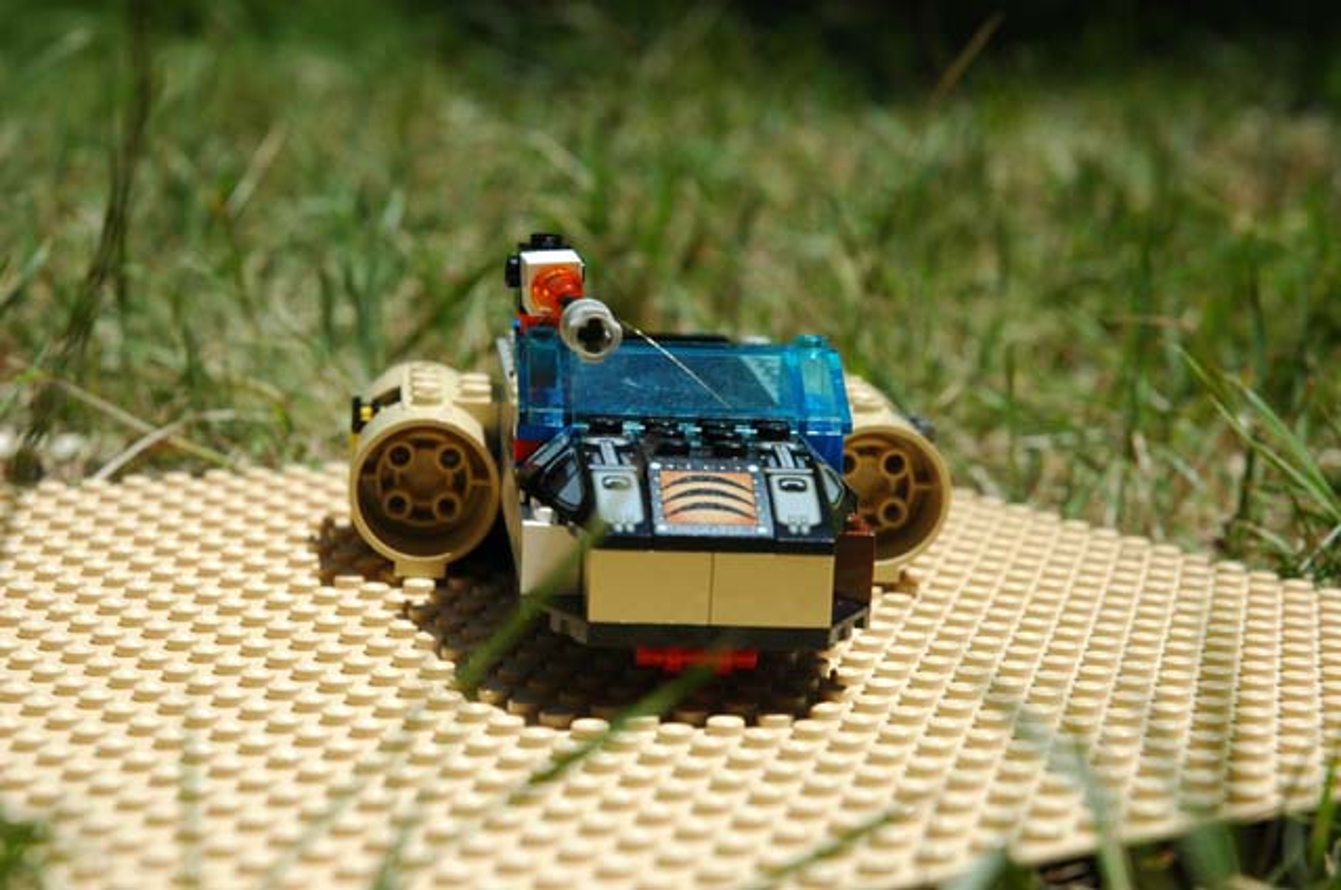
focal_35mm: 105
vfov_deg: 13.0
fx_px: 3906
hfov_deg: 19.5
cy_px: 445
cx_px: 670
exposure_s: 1/500
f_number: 8
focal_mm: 70
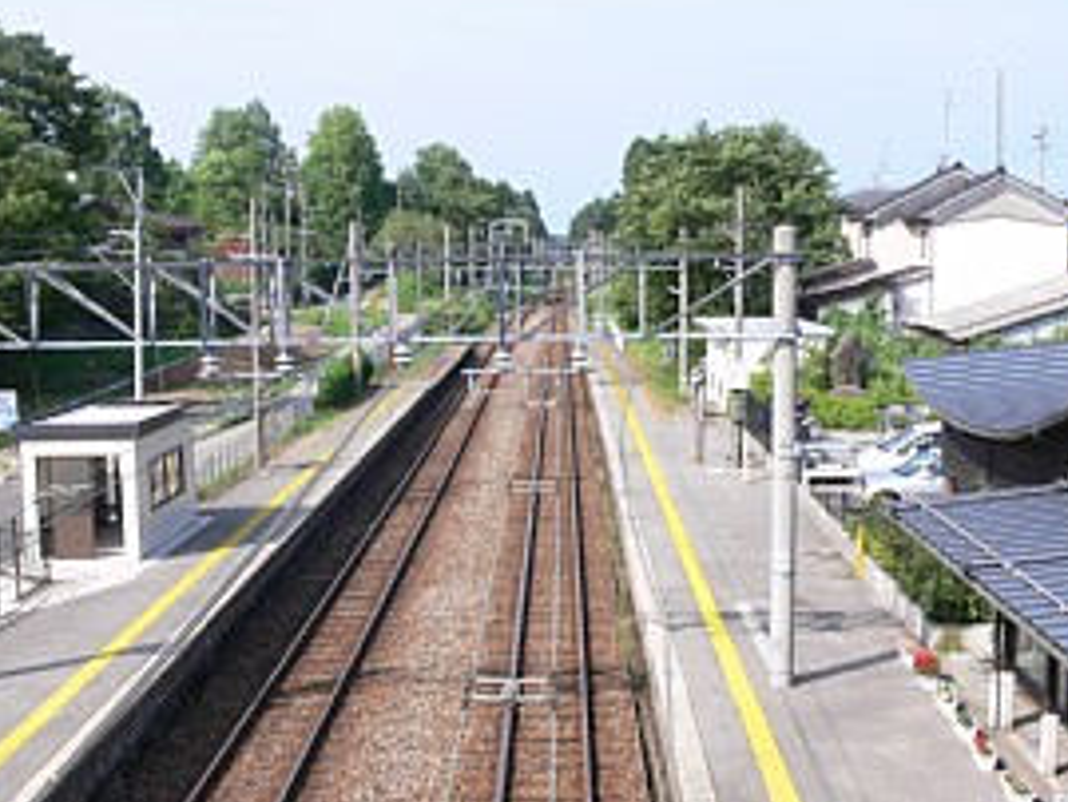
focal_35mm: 52
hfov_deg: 36.8
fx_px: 1605
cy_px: 476
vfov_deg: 28.0
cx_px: 492
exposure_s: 1/160
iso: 80
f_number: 5.6
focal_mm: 7.4
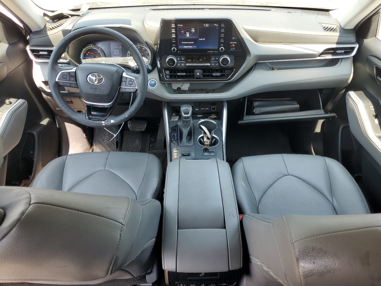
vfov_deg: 53.1
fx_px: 286
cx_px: 190
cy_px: 143
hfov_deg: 67.3
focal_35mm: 26
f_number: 1.5
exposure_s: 1/130
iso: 50
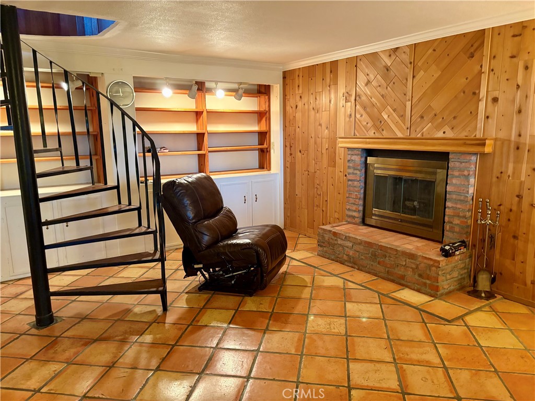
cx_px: 268
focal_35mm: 26
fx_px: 402
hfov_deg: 67.3
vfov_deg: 53.1
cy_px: 200
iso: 320
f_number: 1.6
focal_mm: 5.96
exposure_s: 1/40
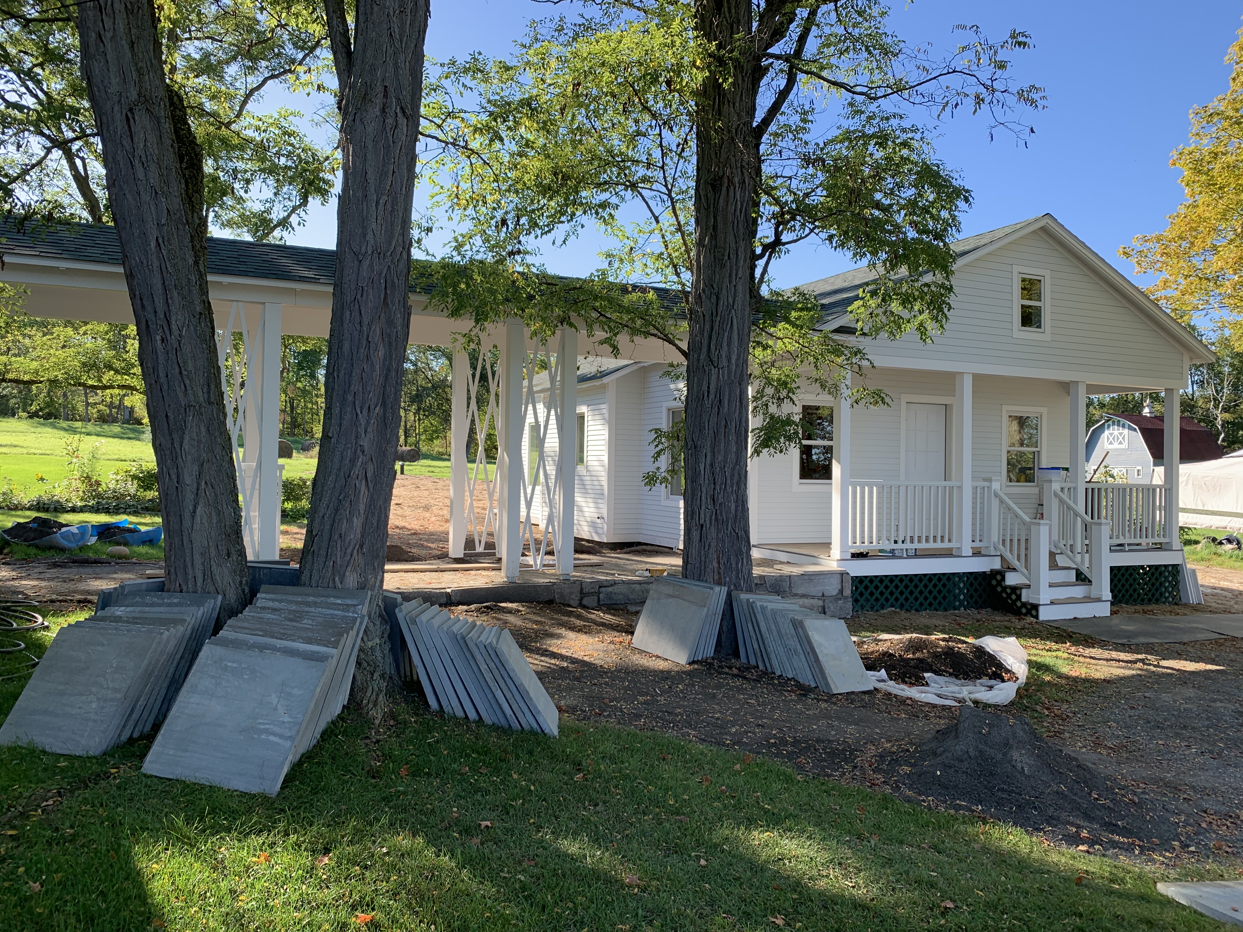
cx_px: 622
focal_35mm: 26
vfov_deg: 53.1
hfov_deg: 67.3
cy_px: 466
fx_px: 934
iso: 25
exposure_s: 1/495
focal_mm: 4.25
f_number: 1.8
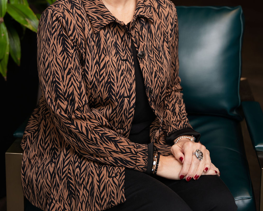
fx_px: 515
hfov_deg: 28.7
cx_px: 130
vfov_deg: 22.6
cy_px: 25
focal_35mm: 66
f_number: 2.8
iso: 250
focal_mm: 46.1
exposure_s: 1/250
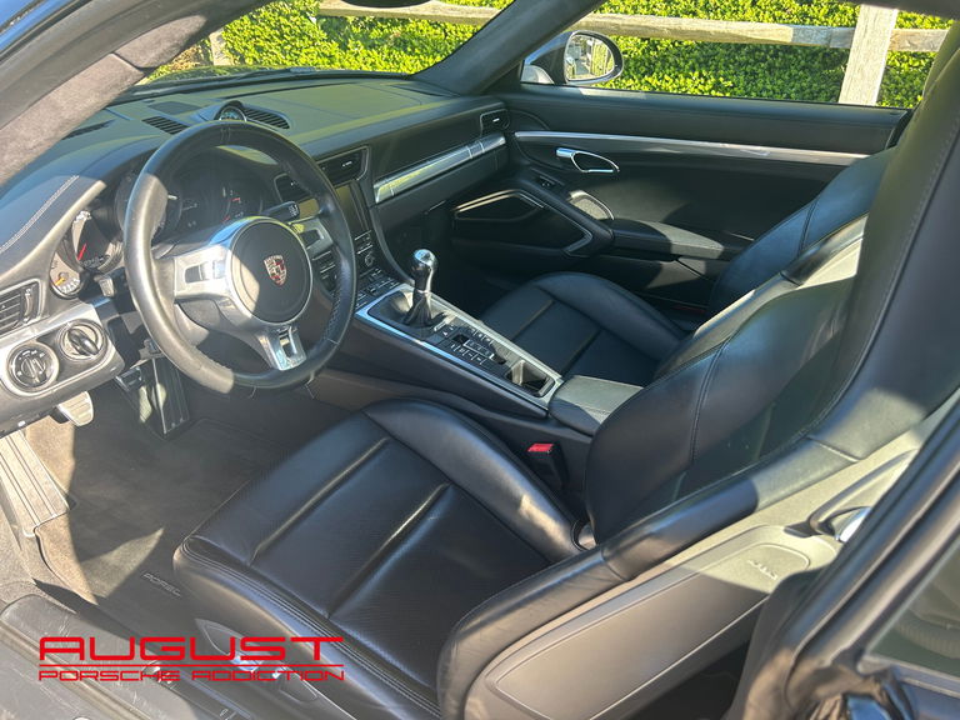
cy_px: 360
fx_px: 721
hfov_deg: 67.3
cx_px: 480
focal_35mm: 26
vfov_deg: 53.1
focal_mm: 5.7
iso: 50
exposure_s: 1/167
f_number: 1.5
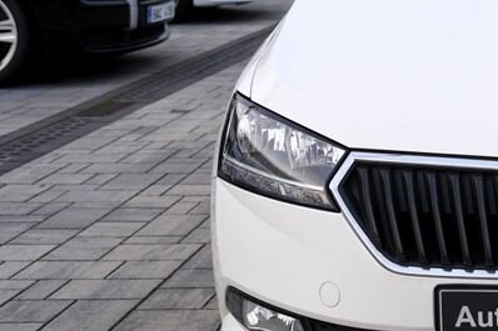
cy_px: 107
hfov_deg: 22.3
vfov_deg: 16.0
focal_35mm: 85
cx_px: 581
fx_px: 1175
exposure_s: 1/160
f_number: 4
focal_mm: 33
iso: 200
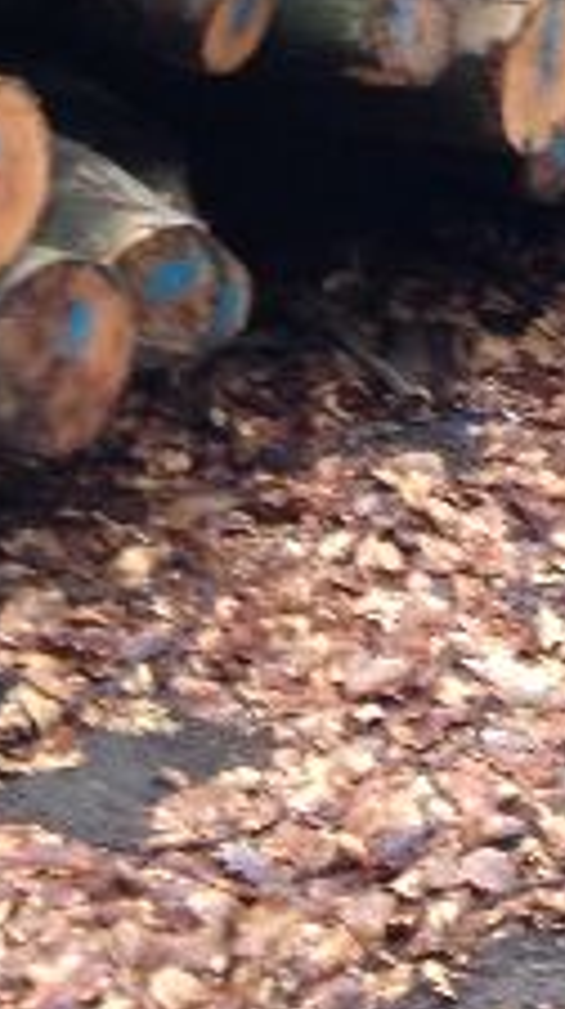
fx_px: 3421
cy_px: -184
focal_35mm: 128
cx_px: 933
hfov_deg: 9.1
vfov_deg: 16.1
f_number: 2.4
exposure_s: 1/20
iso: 80
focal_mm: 4.13
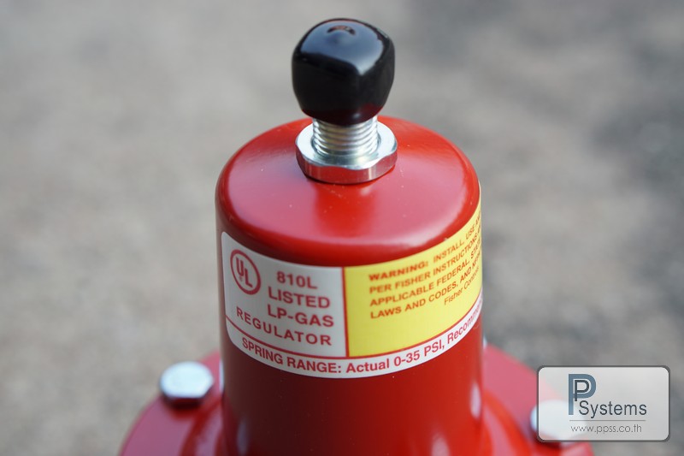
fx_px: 1425
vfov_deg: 18.2
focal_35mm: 75
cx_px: 342
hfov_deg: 27.0
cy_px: 228
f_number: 4
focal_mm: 50
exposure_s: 1/160
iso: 125
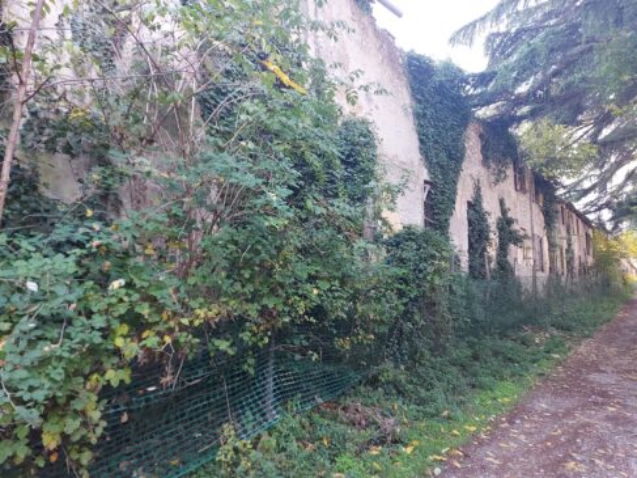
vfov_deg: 56.8
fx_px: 442
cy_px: 239
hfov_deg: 71.6
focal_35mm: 24
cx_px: 318
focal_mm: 5.23
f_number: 1.8
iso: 200
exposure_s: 1/30
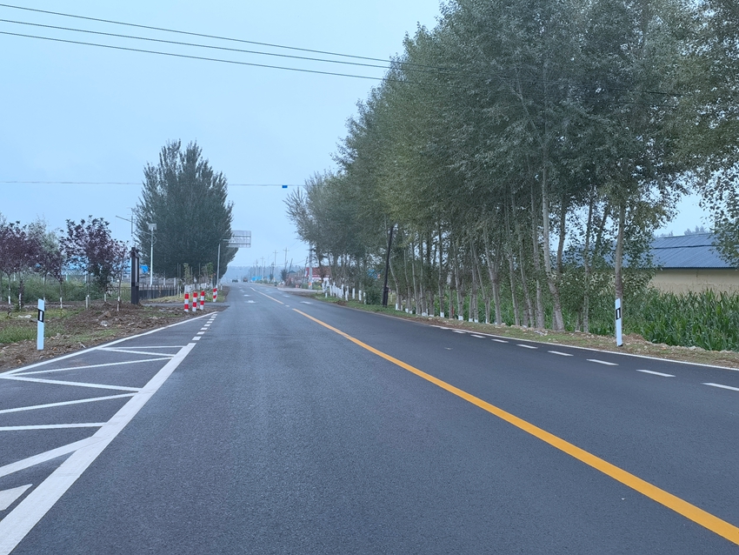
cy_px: 278
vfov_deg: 34.4
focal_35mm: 42
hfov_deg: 44.8
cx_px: 370
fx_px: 897
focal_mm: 5.54
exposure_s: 1/796
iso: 50
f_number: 1.8
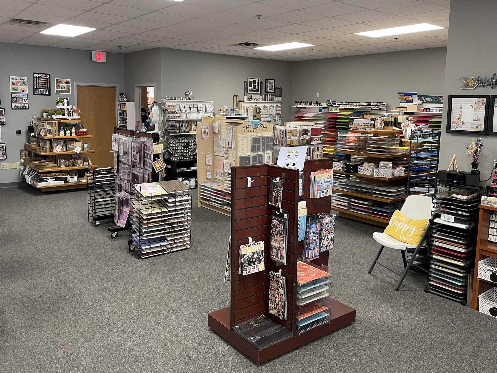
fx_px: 431
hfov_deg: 59.9
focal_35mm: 30
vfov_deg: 46.7
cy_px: 165
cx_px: 236
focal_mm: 4.2
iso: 200
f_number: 1.6
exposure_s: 1/60
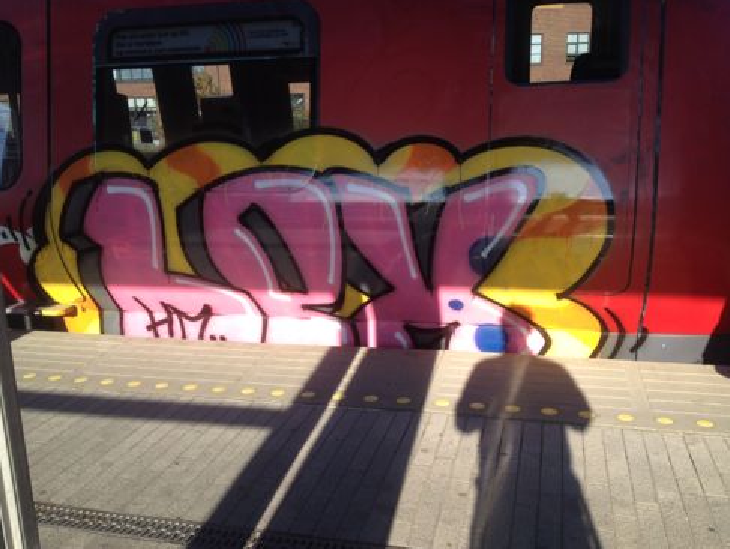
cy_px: 278
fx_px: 760
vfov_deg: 39.7
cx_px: 363
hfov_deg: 51.3
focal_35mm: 36
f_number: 2.4
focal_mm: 4.28
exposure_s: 1/511
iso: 50
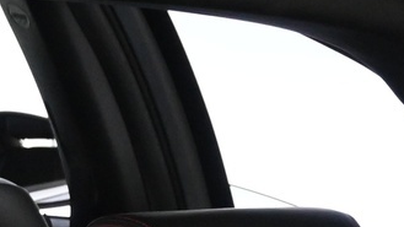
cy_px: 568
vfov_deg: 5.0
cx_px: -17
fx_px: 2527
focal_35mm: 236
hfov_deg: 9.1
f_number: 4.8
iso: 3200
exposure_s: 1/50
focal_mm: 30.5
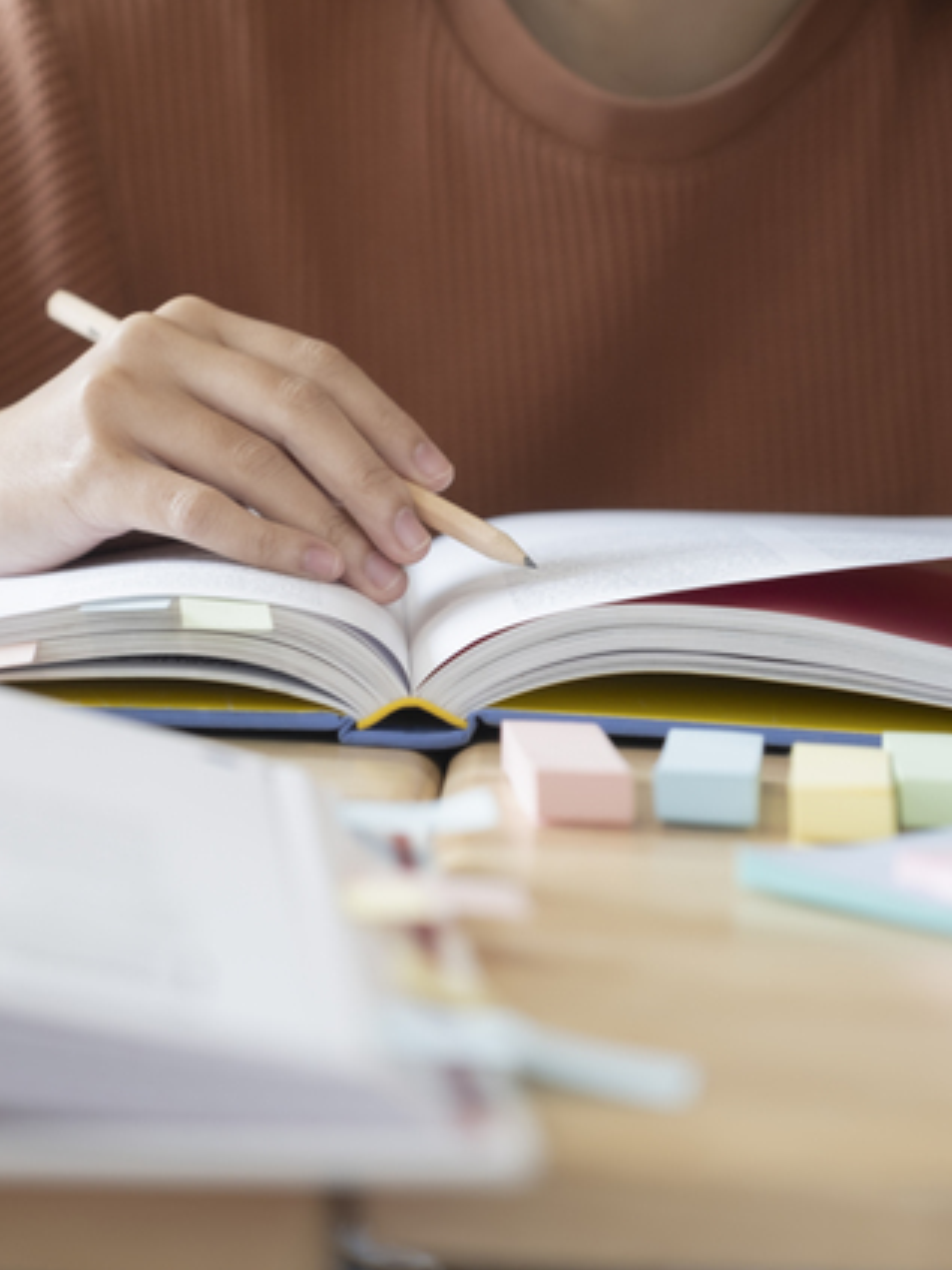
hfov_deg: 12.8
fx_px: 4254
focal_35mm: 116
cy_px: 636
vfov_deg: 17.0
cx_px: 383
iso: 320
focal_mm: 53.3
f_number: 2.8
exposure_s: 1/100
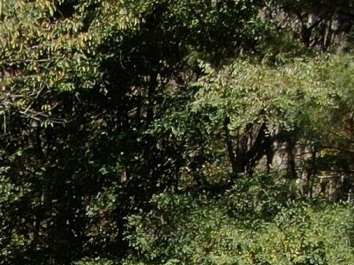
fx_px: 1605
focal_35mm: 157
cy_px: 777
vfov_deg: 8.1
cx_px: -242
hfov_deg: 11.8
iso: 100
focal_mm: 4.39
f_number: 2.8
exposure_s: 1/640
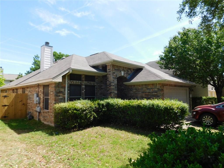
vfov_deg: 58.9
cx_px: 112
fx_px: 149
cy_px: 84
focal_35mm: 23
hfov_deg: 73.9
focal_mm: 4
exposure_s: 1/800
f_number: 3
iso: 125
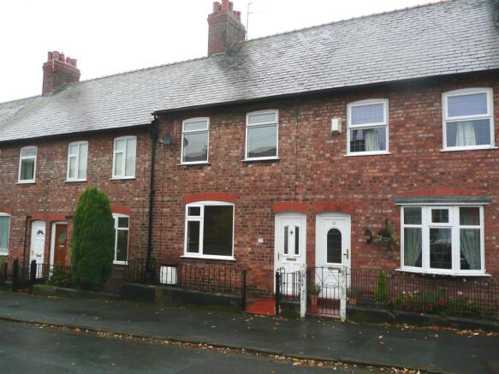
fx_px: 404
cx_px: 250
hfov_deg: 63.5
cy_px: 187
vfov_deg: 49.7
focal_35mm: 28
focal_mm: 4.6
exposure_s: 1/160
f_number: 3.3
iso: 100
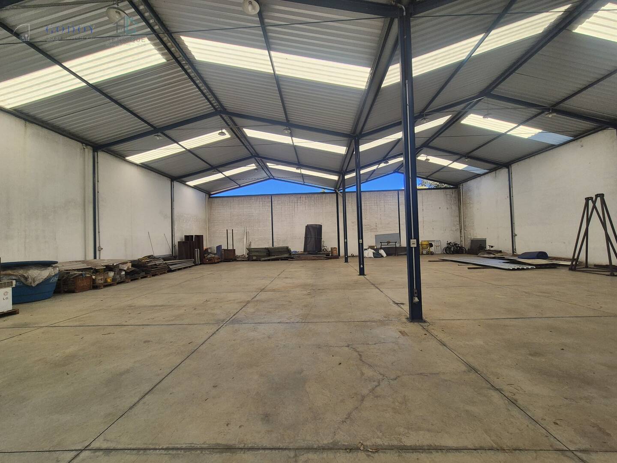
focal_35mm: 13
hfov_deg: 106.2
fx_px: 232
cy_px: 232
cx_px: 308
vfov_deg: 89.9
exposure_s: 1/688
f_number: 2.2
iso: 50
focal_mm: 2.2
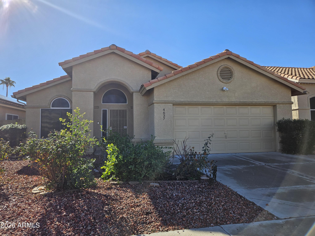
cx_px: 158
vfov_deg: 58.9
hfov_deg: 73.9
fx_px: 209
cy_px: 118
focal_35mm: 23
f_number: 1.8
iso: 32
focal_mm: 5.4
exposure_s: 1/1610
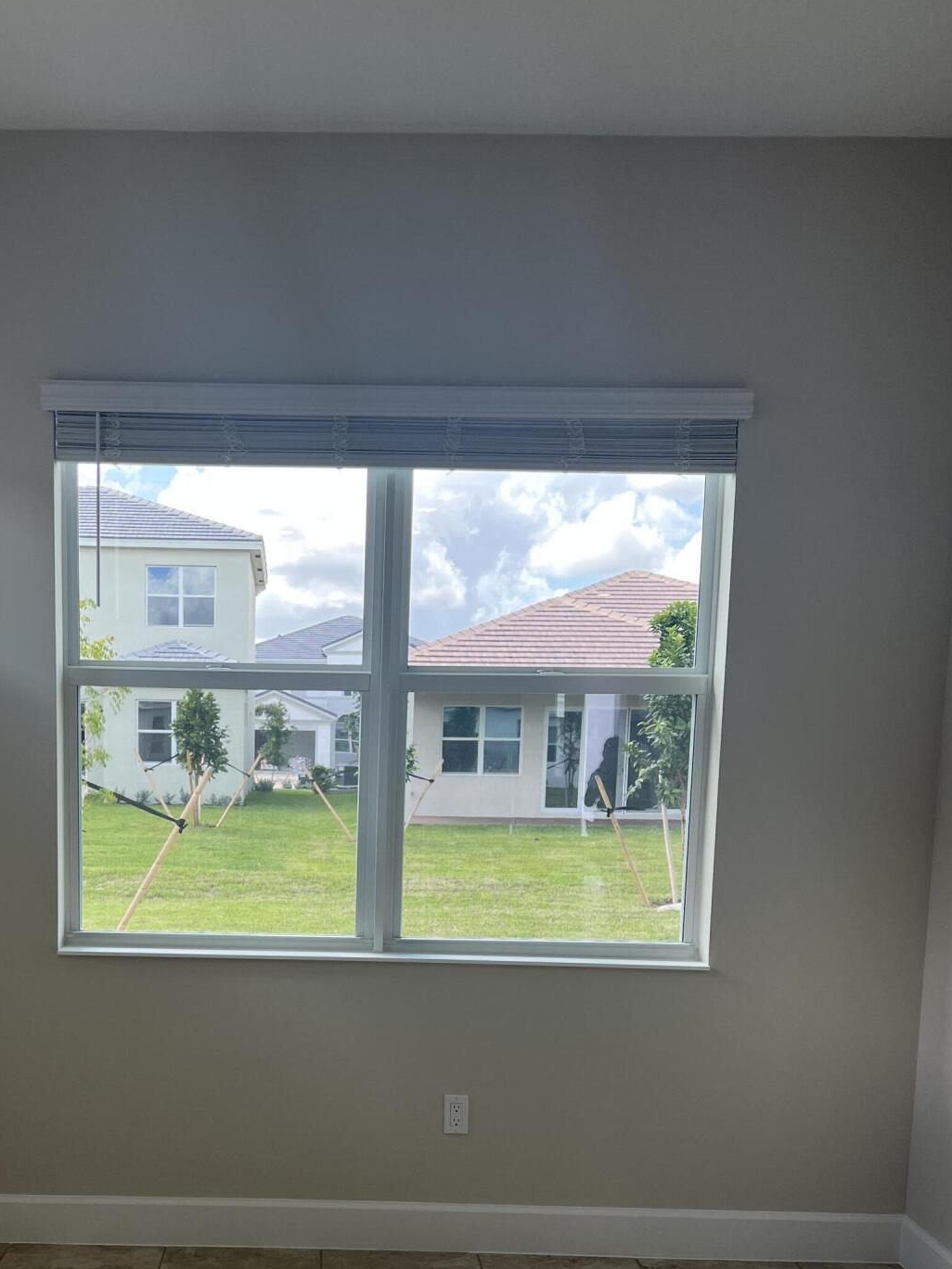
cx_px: 300
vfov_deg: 47.6
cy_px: 909
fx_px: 1393
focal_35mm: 38
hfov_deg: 37.2
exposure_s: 1/394
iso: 50
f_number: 1.5
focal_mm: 5.7
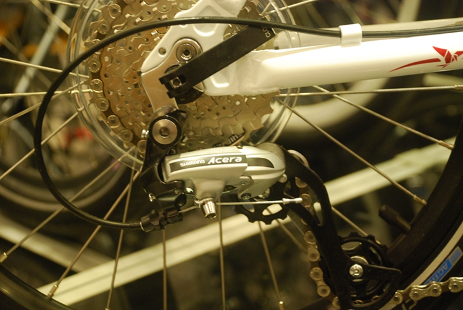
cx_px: 232
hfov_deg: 23.3
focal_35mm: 87
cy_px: 155
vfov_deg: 15.8
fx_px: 1121
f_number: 5.3
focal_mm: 58
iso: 800
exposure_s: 1/15
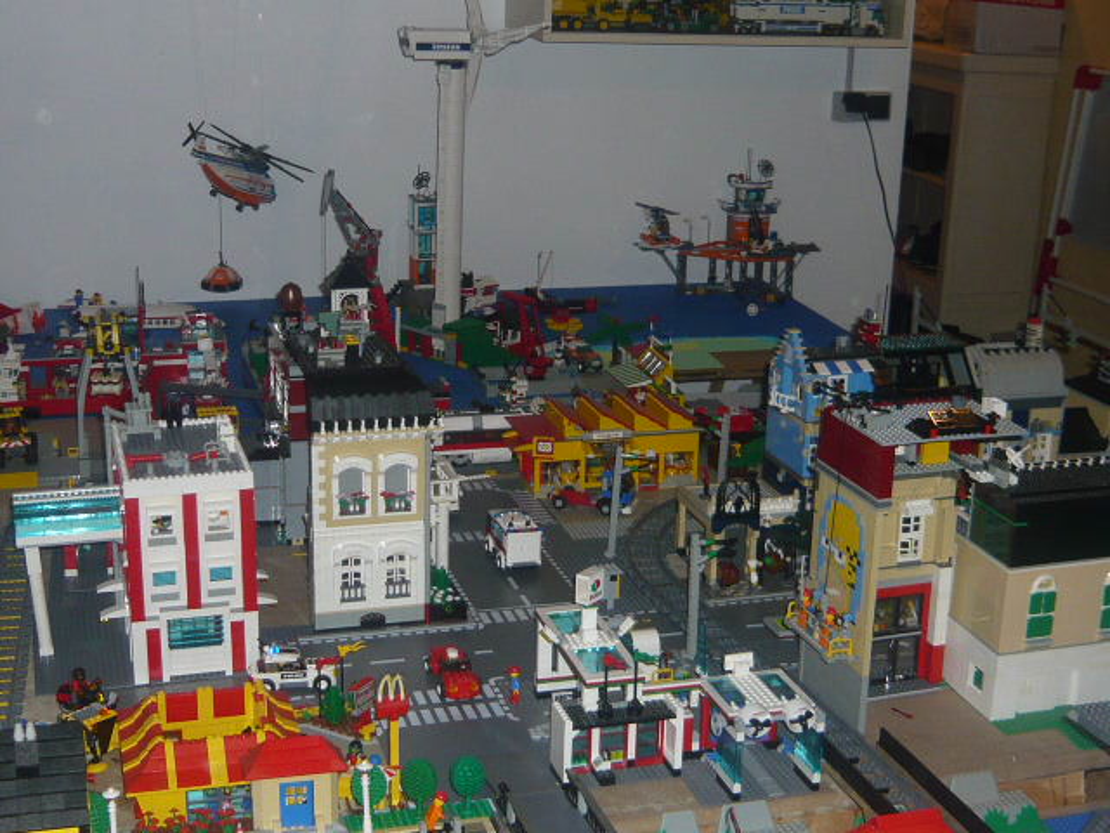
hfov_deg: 38.2
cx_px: 555
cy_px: 416
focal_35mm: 50
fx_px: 1603
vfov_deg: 29.1
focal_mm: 5.2
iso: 125
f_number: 3
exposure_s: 1/30
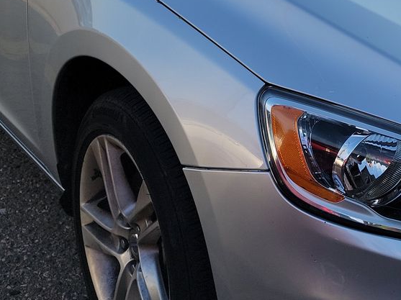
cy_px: 65
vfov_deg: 21.1
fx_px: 799
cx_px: 356
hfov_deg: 27.2
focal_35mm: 69
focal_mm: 6.7
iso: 50
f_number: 1.8
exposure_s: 1/448
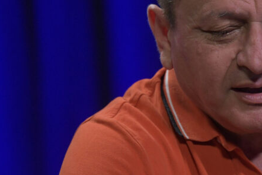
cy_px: 88
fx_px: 2781
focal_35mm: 382
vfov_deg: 3.6
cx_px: 296
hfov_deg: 5.4
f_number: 4
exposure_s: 1/320
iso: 2500
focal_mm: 165
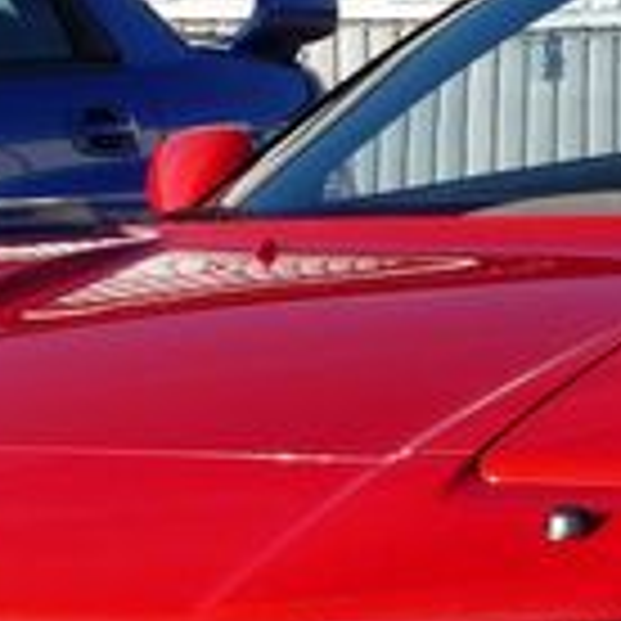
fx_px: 4810
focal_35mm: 237
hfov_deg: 7.3
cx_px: 720
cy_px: 423
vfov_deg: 7.4
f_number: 5.6
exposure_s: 1/320
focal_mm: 9.5
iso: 100
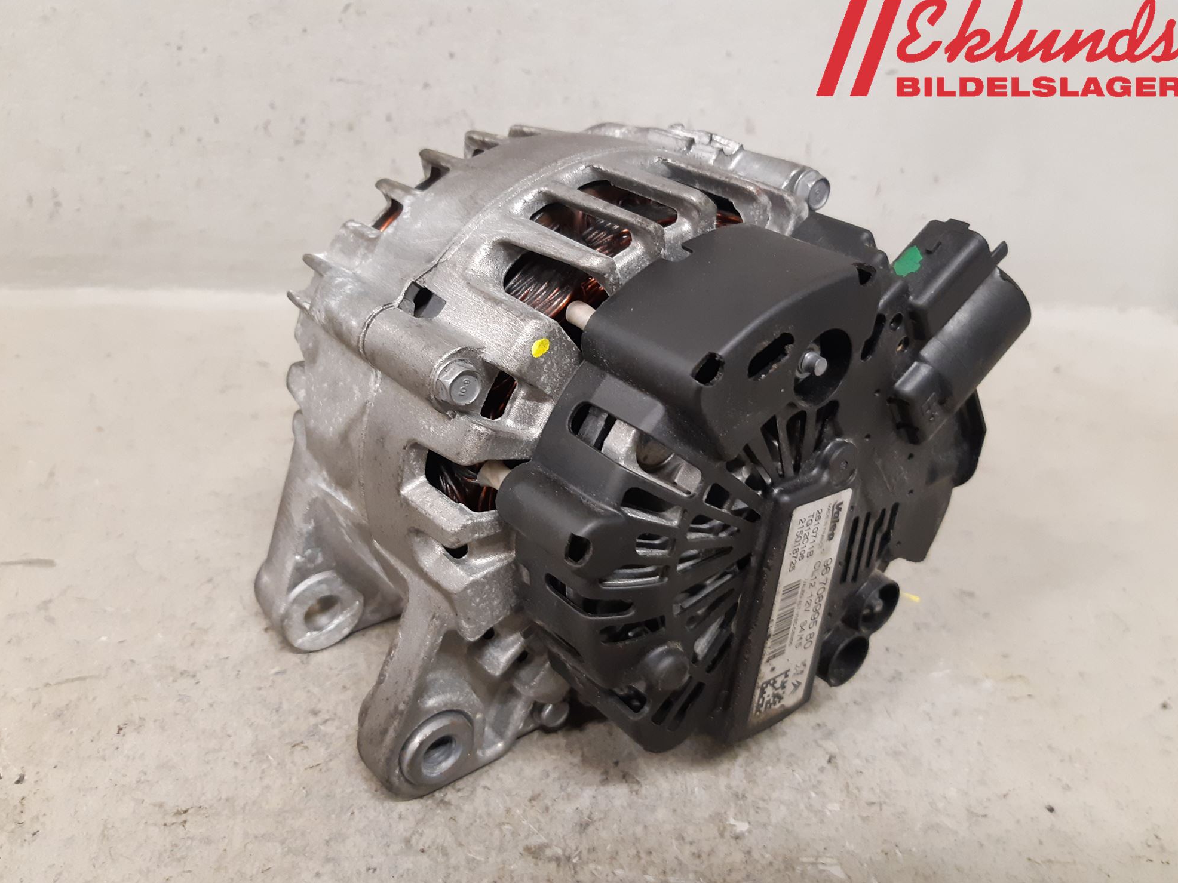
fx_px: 919
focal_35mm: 27
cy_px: 454
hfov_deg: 65.3
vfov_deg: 51.3
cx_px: 571
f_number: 1.7
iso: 200
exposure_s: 1/33
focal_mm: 3.93
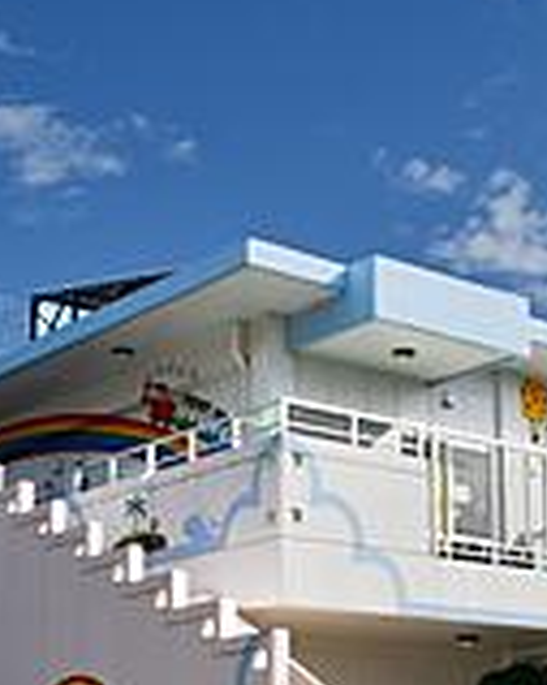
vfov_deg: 24.2
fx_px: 1580
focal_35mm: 78
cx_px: 413
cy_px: 511
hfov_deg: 19.5
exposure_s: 1/400
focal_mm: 22
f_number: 22
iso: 400
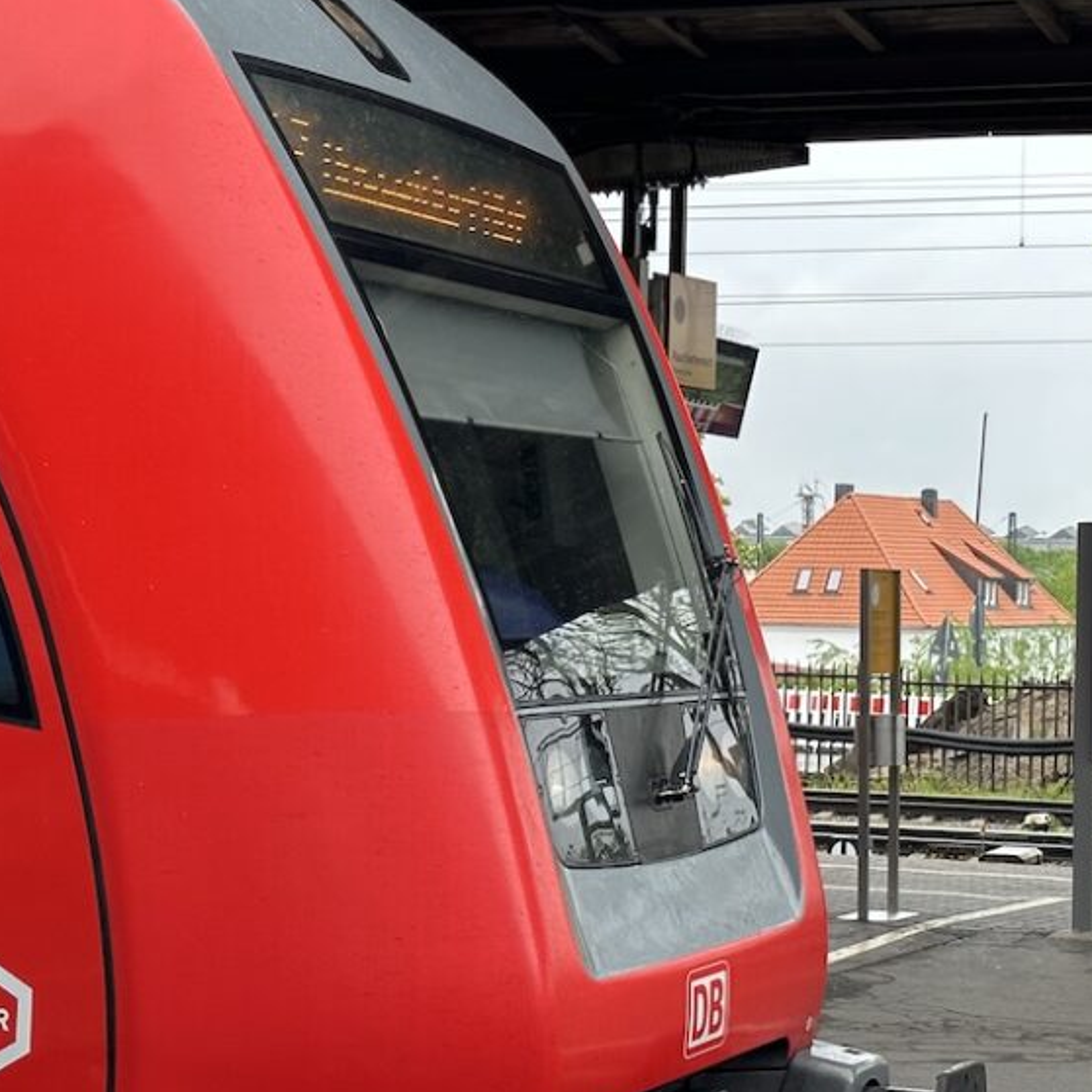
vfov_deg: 19.5
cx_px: 757
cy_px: 466
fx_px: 3176
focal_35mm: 89
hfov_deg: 19.4
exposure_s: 1/349
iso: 64
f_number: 1.78
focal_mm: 6.86
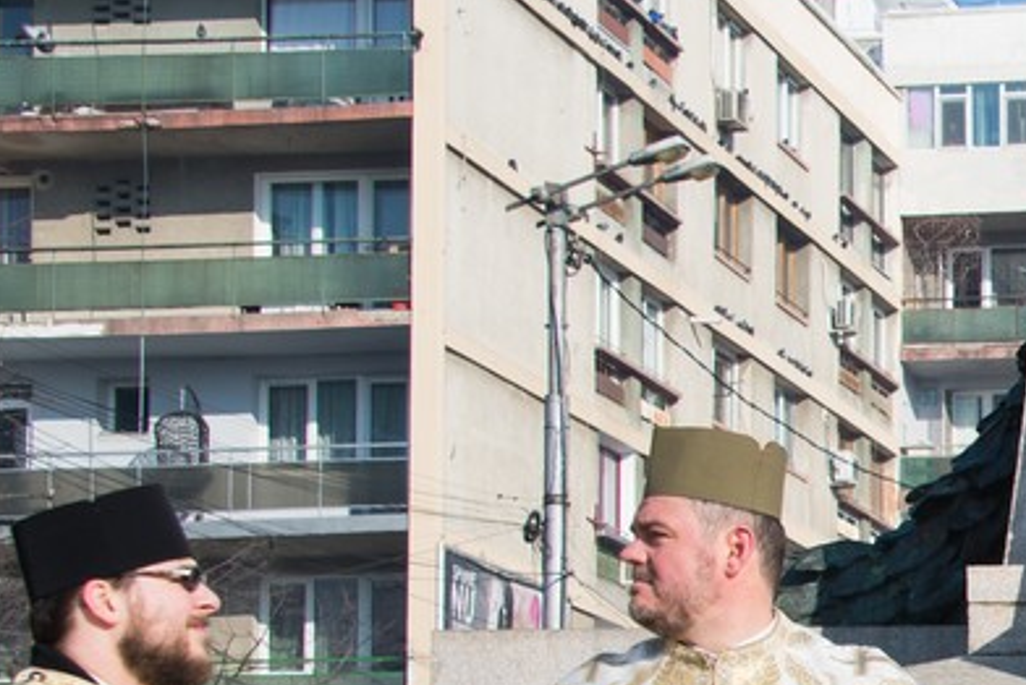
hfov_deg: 12.1
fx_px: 4592
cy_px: 763
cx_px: 1601
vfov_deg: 8.5
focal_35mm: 161
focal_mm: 44
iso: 100
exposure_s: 1/125
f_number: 10
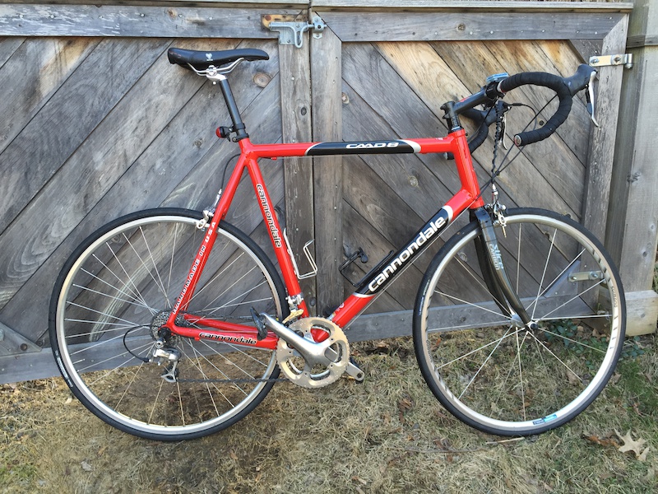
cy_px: 247
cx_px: 329
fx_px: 551
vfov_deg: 48.2
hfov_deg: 61.7
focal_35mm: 29
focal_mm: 4.15
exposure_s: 1/60
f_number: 2.2
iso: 32
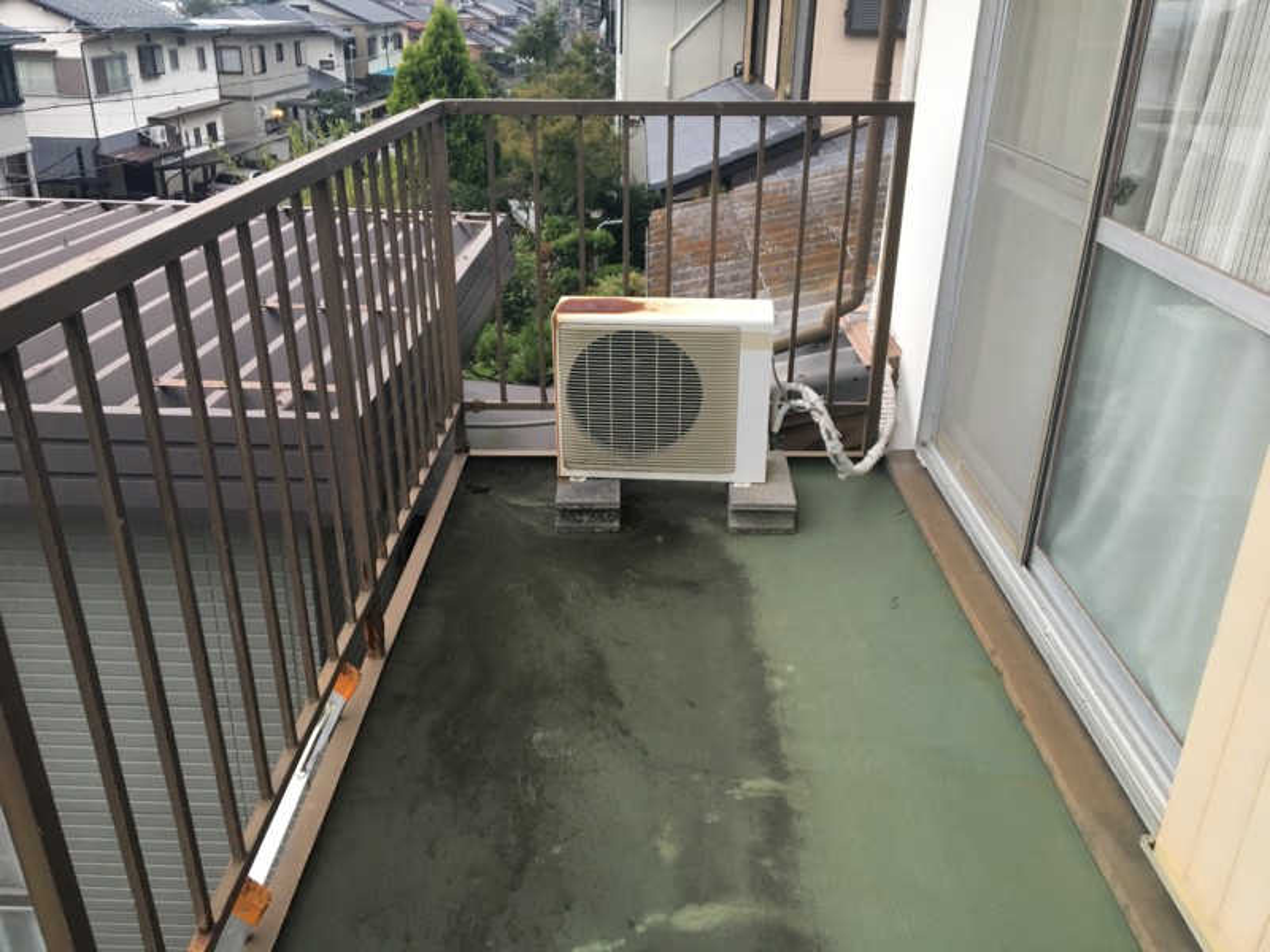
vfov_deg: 48.2
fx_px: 1064
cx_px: 635
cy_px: 476
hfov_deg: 61.7
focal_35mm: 29
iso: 100
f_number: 2.2
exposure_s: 1/30
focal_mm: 4.15
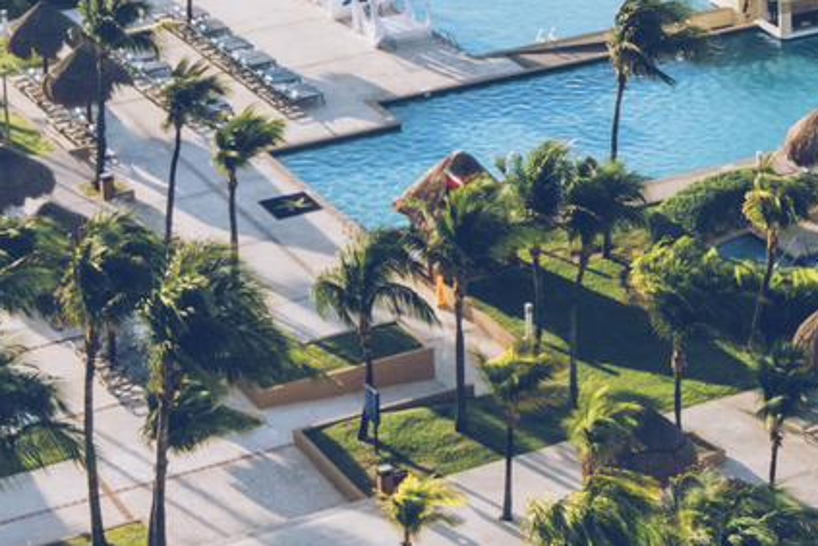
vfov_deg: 10.1
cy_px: -319
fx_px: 2954
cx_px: 977
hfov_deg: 15.2
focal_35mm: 130
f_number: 13
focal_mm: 24
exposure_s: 1/125
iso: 640
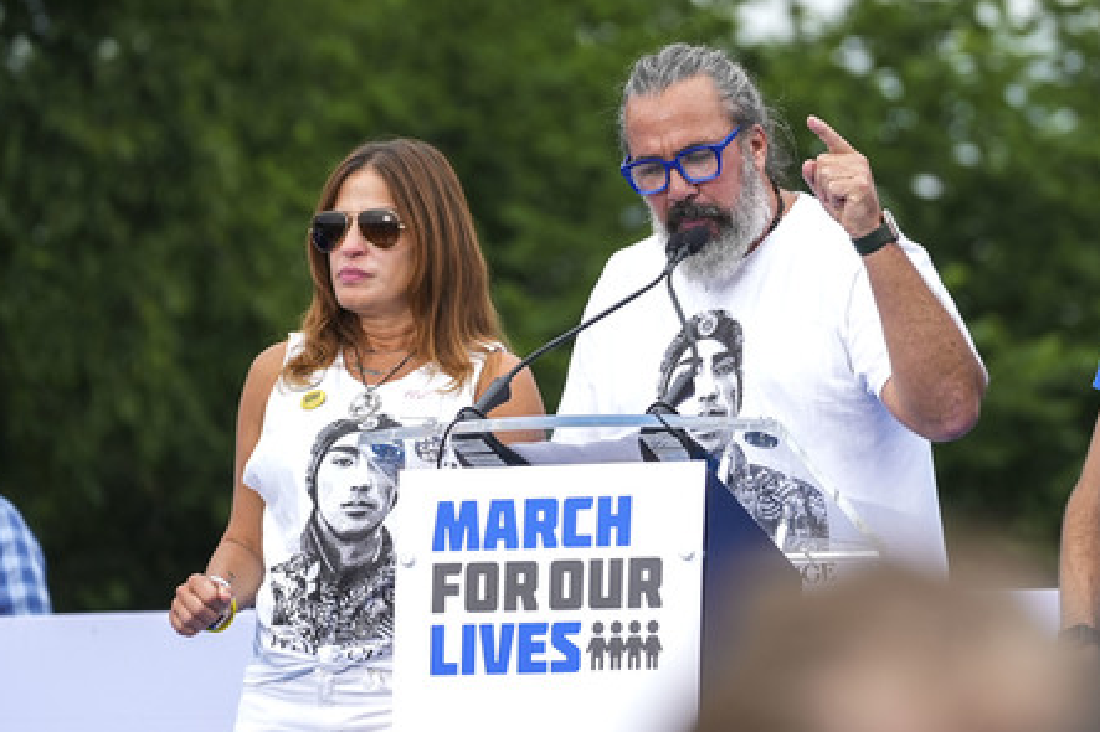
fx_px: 6017
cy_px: 367
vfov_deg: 7.0
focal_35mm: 197
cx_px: 544
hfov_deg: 10.4
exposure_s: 1/1000
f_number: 5.6
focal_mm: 194
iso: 800
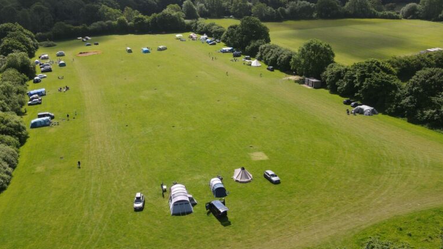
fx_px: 399
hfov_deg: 57.8
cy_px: 141
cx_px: 192
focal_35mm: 34
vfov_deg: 34.6
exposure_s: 1/640
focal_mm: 4.5
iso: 100
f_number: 2.8
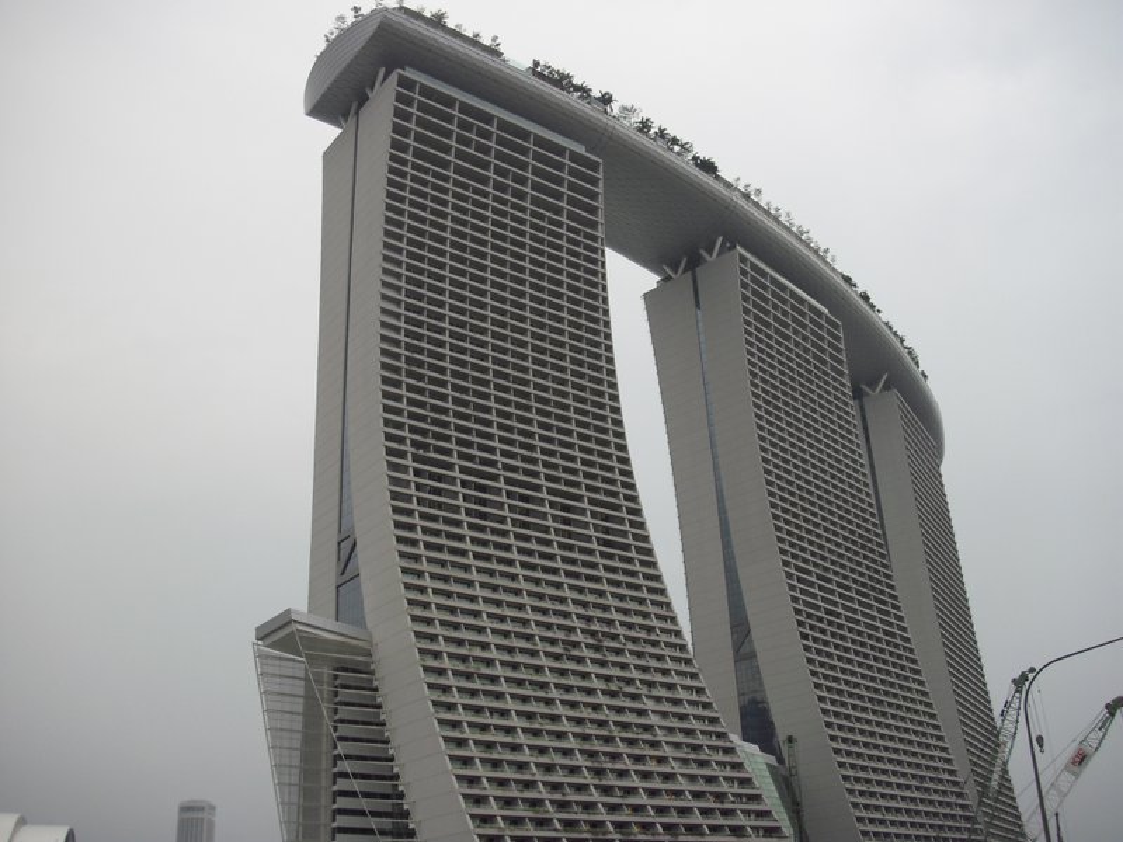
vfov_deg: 37.7
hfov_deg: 49.0
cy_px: 421
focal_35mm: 38
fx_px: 1233
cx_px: 562
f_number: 2.8
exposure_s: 1/400
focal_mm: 6.2
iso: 100
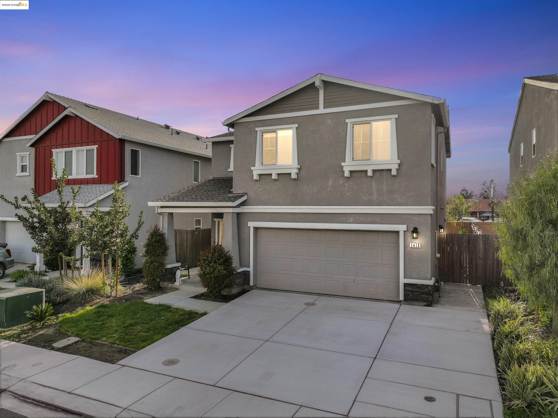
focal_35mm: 24
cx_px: 279
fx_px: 387
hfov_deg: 71.6
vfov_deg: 56.8
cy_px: 209
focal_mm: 12.29
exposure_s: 1/2500
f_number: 2.8
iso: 400
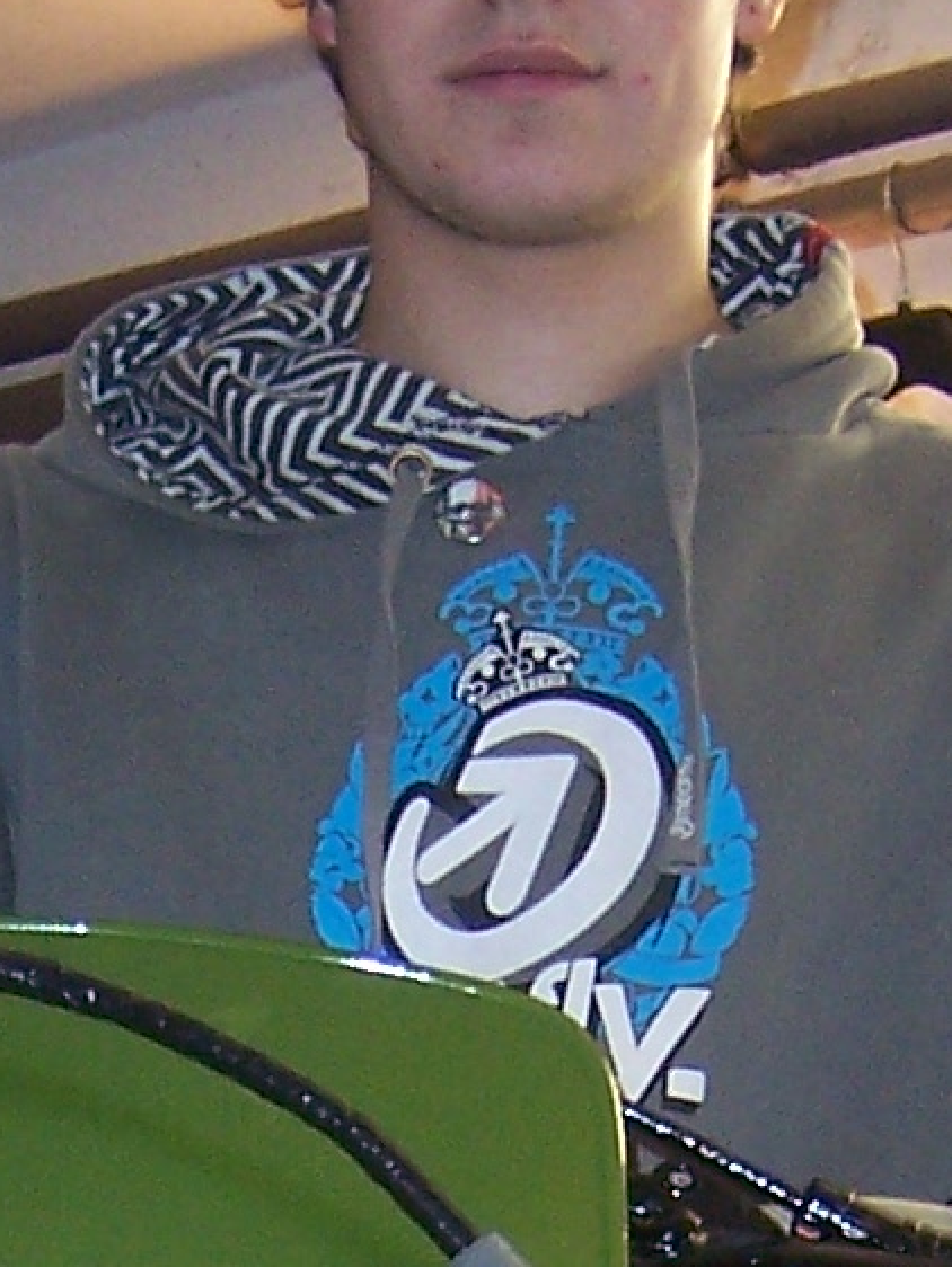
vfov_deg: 11.3
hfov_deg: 8.9
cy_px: 2079
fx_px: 6046
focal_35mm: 165
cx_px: -14
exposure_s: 1/25
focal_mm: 6.2
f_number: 2.8
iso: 125
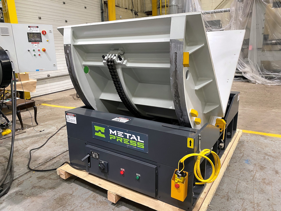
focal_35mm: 26
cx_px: 140
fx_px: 211
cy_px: 106
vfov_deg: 53.1
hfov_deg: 67.3
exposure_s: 1/60
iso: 200
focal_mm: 4.25
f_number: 1.8
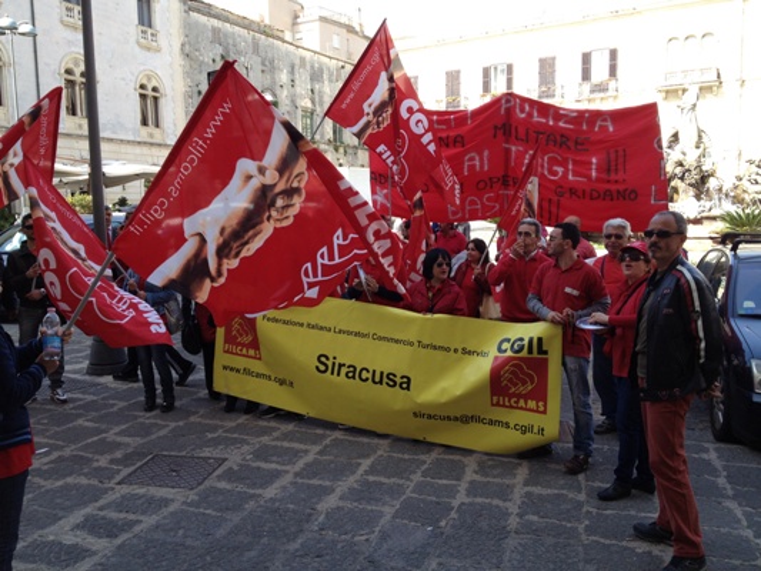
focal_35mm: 35
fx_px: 770
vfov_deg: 40.7
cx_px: 380
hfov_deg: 52.6
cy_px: 286
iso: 64
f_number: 2.4
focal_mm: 4.28
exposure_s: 1/356
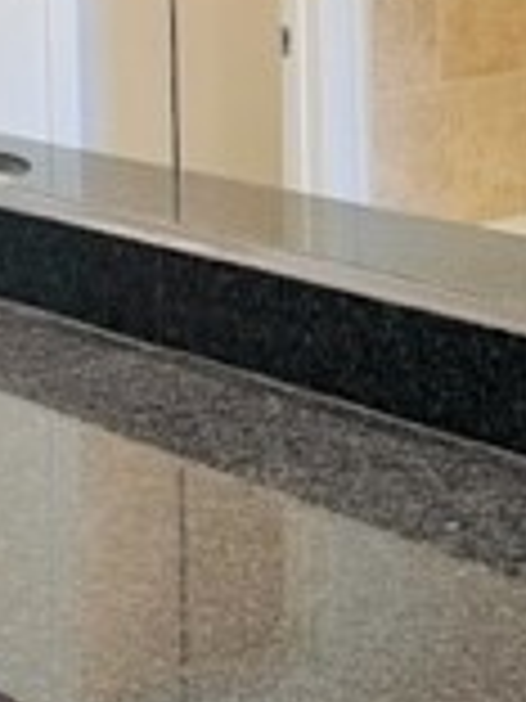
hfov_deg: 13.8
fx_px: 2168
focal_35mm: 107
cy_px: -212
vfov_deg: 17.3
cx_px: 261
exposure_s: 1/60
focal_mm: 5.7
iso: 80
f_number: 1.5
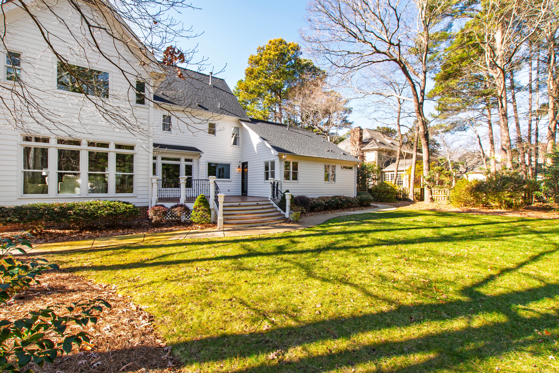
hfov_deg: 100.4
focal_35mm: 15
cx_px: 280
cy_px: 186
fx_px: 233
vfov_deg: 77.3
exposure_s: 1/30
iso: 100
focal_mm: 10
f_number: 8
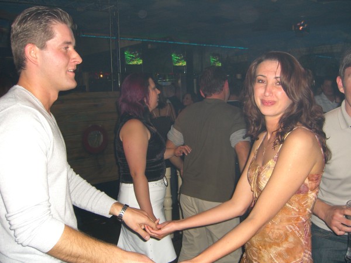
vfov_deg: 37.7
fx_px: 385
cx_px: 176
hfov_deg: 49.0
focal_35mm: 38
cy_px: 132
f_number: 2.8
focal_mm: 7.9
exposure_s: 1/60
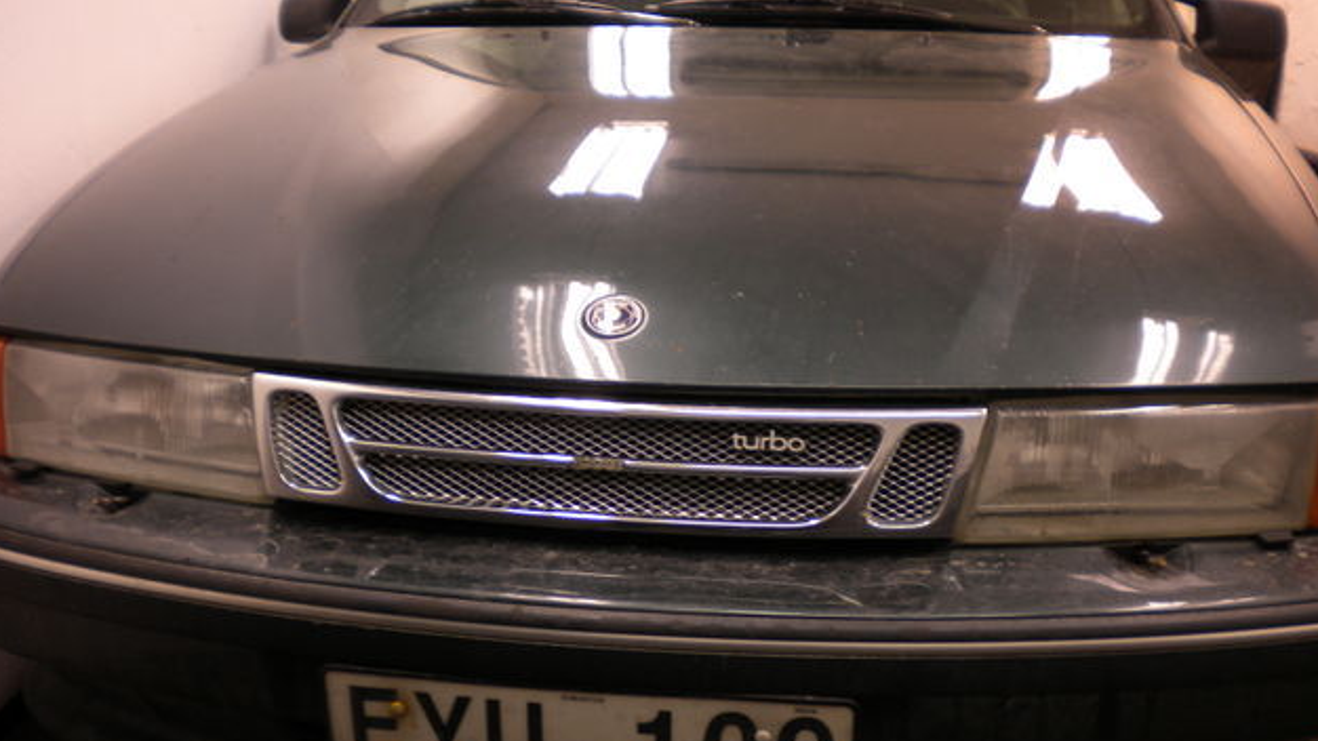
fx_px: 1363
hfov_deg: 51.6
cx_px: 661
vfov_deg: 30.2
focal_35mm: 39
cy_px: 486
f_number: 3.1
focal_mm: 6.3
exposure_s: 1/22.8
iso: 80
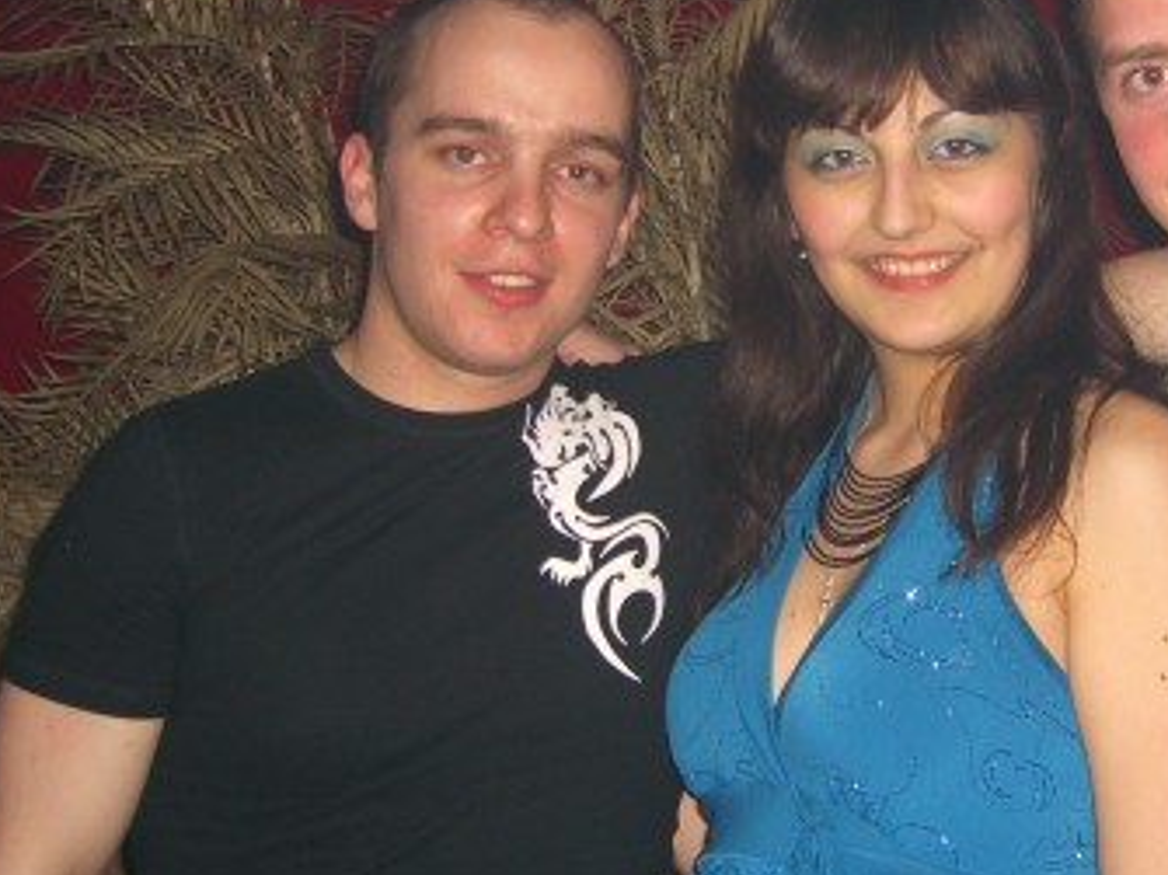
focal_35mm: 68
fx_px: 2294
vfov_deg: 21.6
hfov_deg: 28.1
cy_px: 397
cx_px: 886
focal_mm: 7.9
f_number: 2.8
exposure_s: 1/60
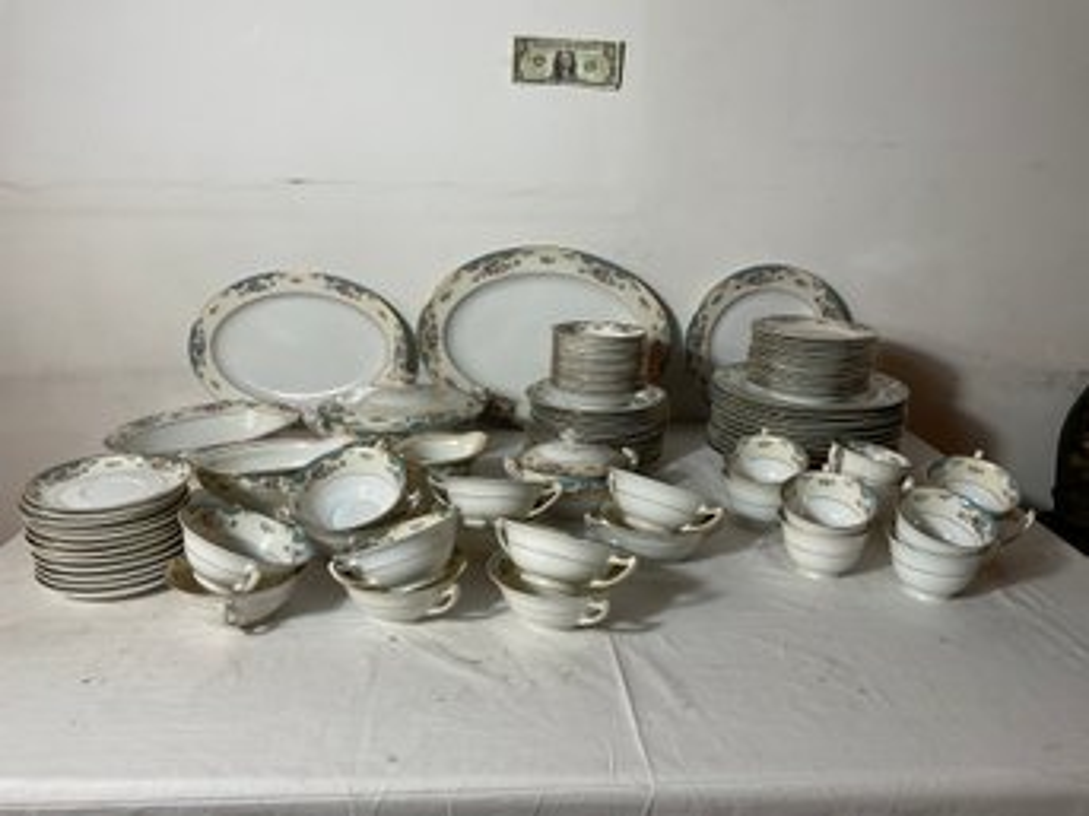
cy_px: 408
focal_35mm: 29
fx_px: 912
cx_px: 544
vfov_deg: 48.2
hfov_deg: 61.7
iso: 32
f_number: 1.8
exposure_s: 1/120
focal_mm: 3
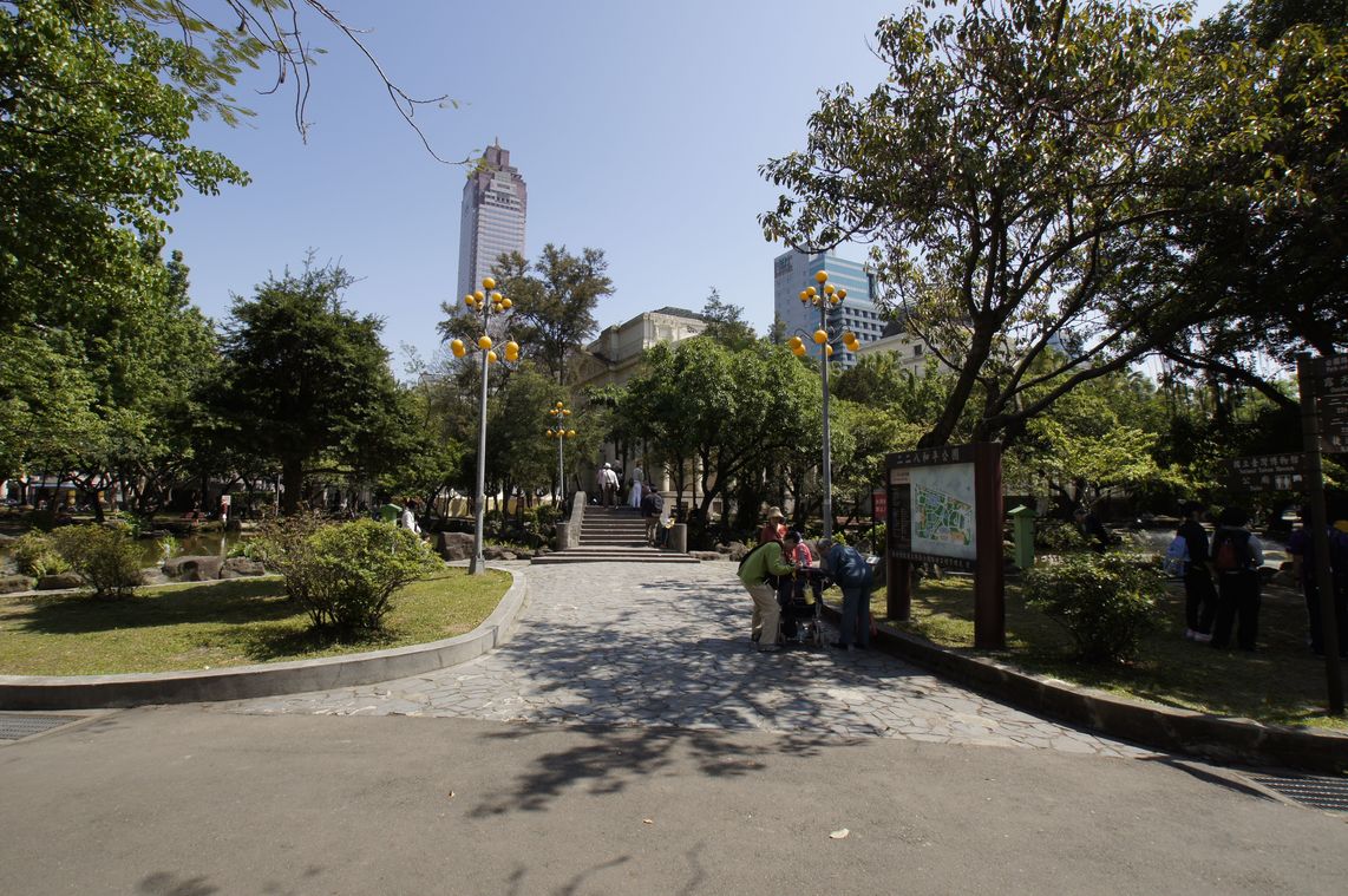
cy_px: 448
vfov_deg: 71.9
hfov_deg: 95.0
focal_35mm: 16
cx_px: 674
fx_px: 617
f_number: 11
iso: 100
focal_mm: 11
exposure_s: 1/80
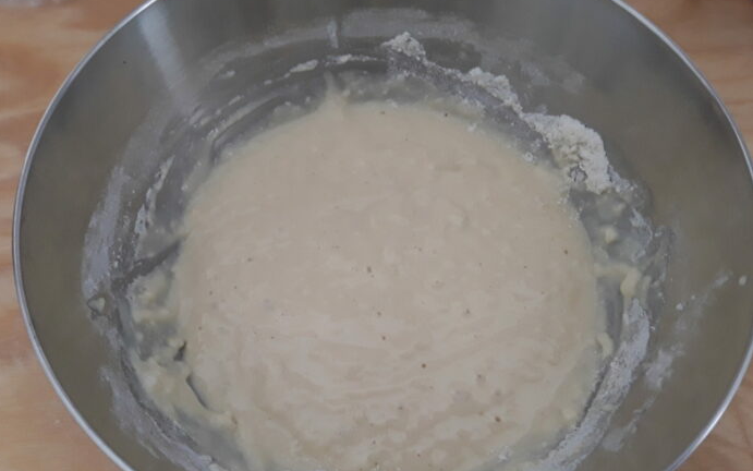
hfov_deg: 64.6
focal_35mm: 29
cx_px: 374
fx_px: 595
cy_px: 252
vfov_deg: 43.1
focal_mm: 2.91
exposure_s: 1/33
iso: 100
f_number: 1.9
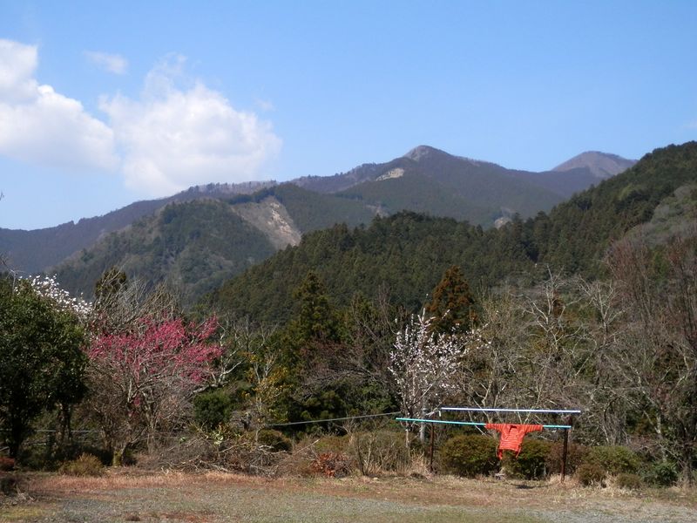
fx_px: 987
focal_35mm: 49
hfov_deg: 38.9
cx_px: 348
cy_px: 262
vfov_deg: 29.7
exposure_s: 1/125
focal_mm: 8.9
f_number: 11.2
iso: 80
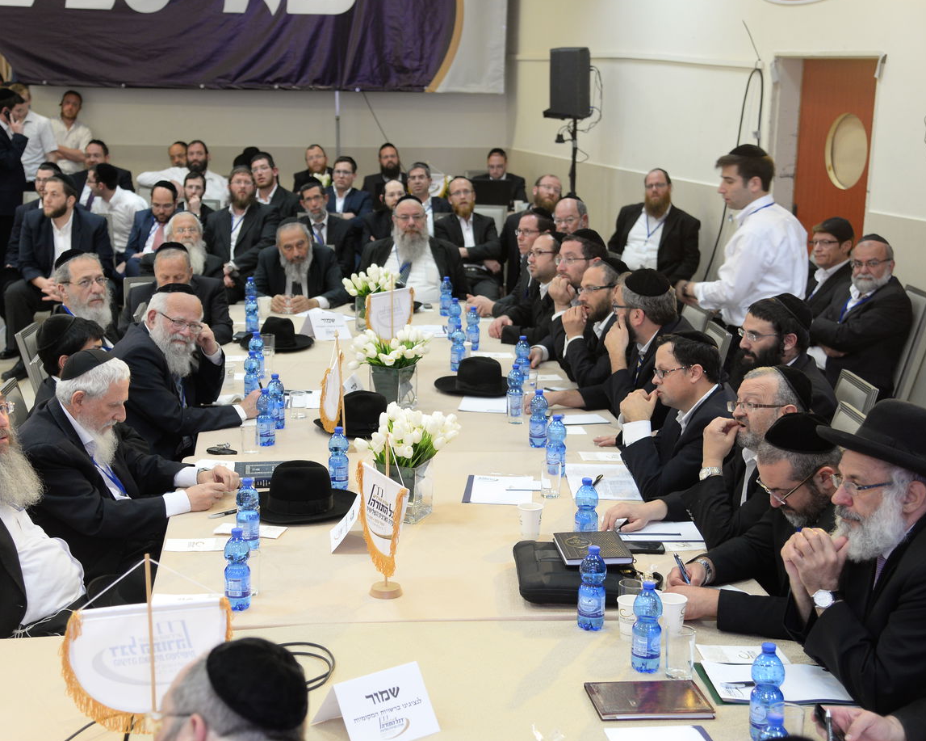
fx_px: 1507
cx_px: 409
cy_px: 372
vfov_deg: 27.6
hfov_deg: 34.1
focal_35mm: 55
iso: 1250
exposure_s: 1/60
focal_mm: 48
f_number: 4
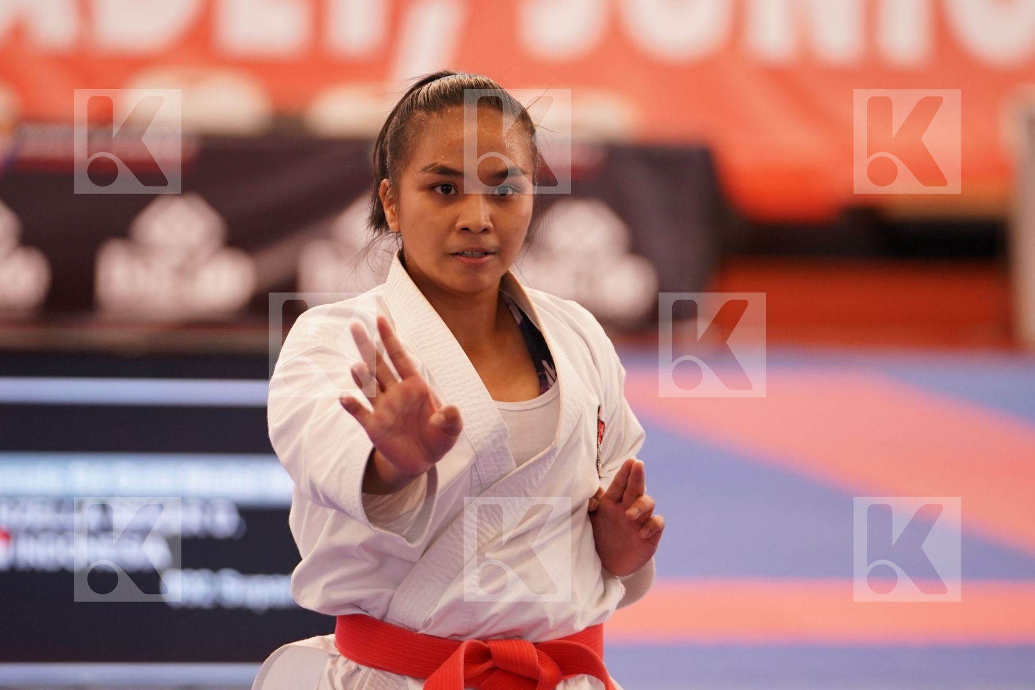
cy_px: 345
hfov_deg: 8.2
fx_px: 7187
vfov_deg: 5.5
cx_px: 518
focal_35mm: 250
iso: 1600
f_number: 2.8
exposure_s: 1/500
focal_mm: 167
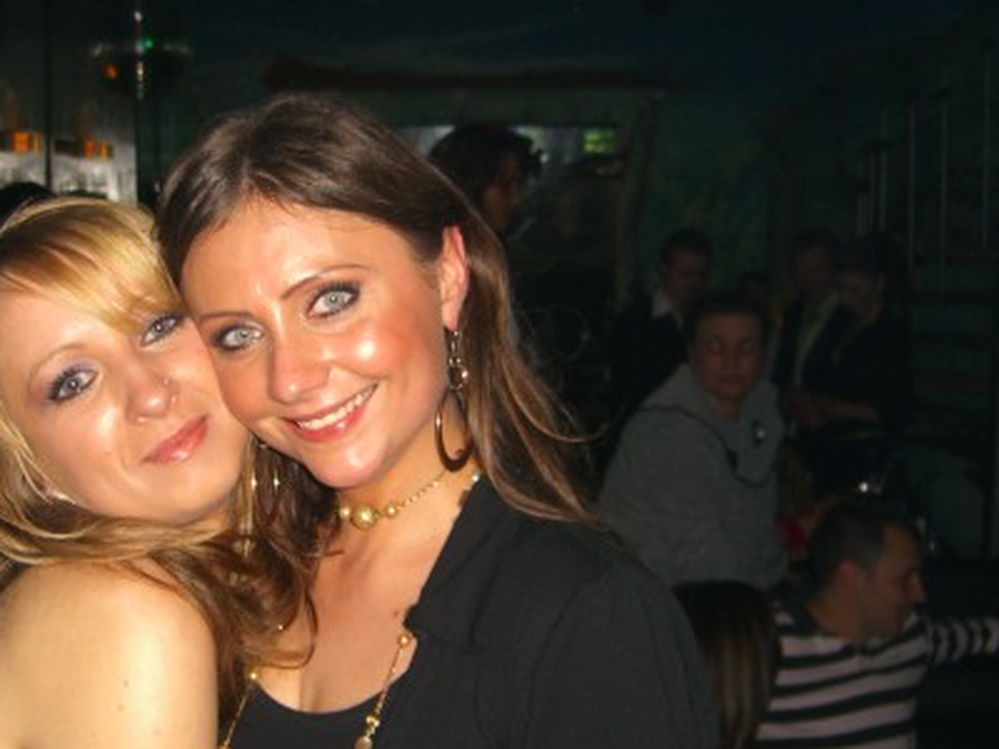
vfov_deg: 25.6
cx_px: 345
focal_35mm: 57
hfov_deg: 33.5
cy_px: 414
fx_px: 1645
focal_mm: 7.9
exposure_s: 1/60
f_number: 2.8
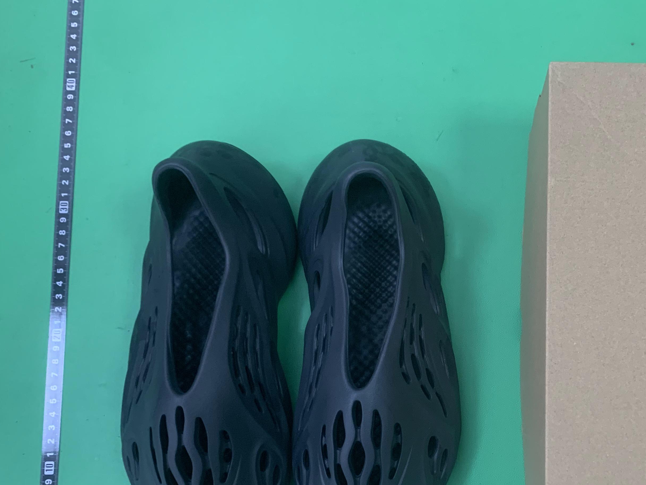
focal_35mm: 43
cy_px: 328
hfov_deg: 42.4
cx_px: 488
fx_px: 802
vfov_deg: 33.3
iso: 250
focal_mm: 4.25
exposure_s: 1/60
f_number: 1.8
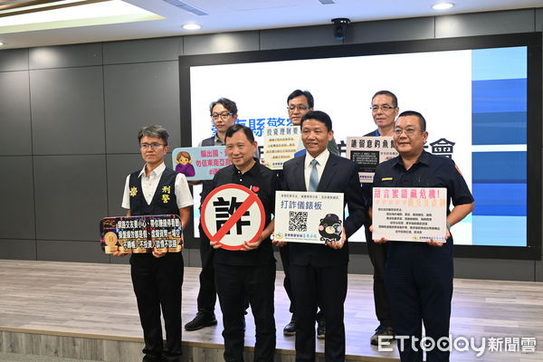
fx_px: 618
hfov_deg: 47.4
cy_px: 181
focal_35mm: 41
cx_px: 272
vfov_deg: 32.6
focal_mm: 41
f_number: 5
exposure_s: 1/125
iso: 2500
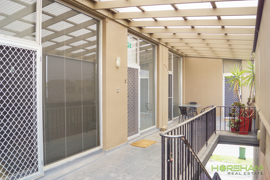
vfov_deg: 47.9
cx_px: 135
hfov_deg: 67.4
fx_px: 202
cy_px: 90
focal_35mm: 27
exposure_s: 1/60
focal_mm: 18
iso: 250
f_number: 4
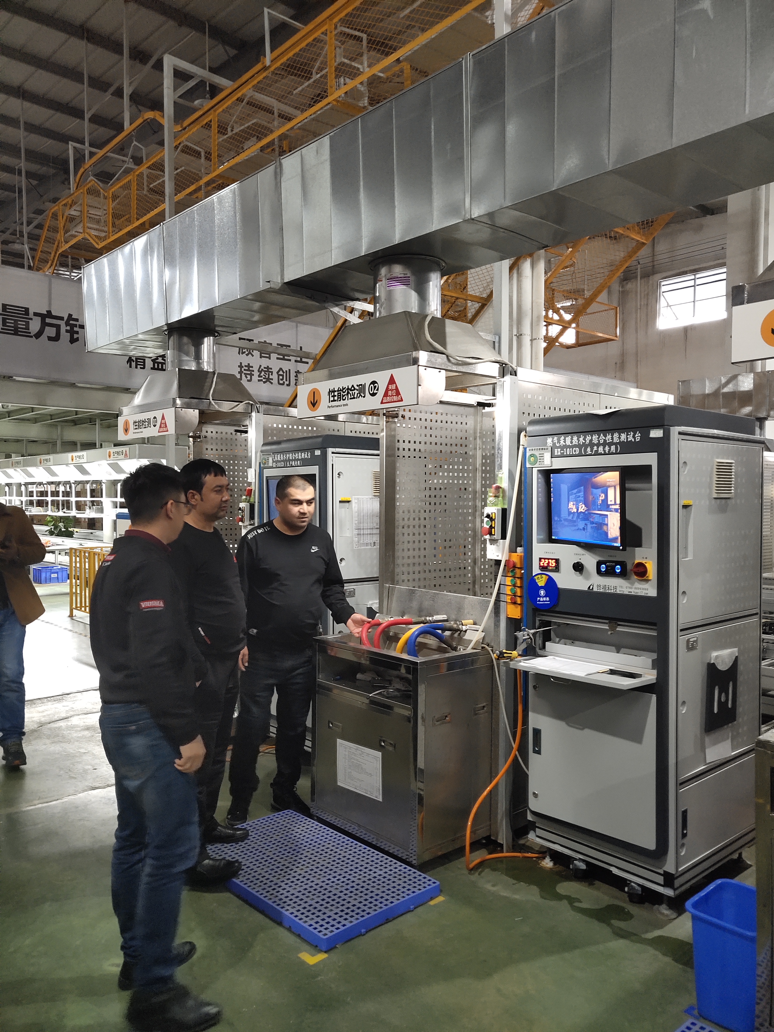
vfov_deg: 60.0
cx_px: 387
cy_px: 516
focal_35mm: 30
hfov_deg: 46.8
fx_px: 894
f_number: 1.8
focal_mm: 4.35
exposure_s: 1/33
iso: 685
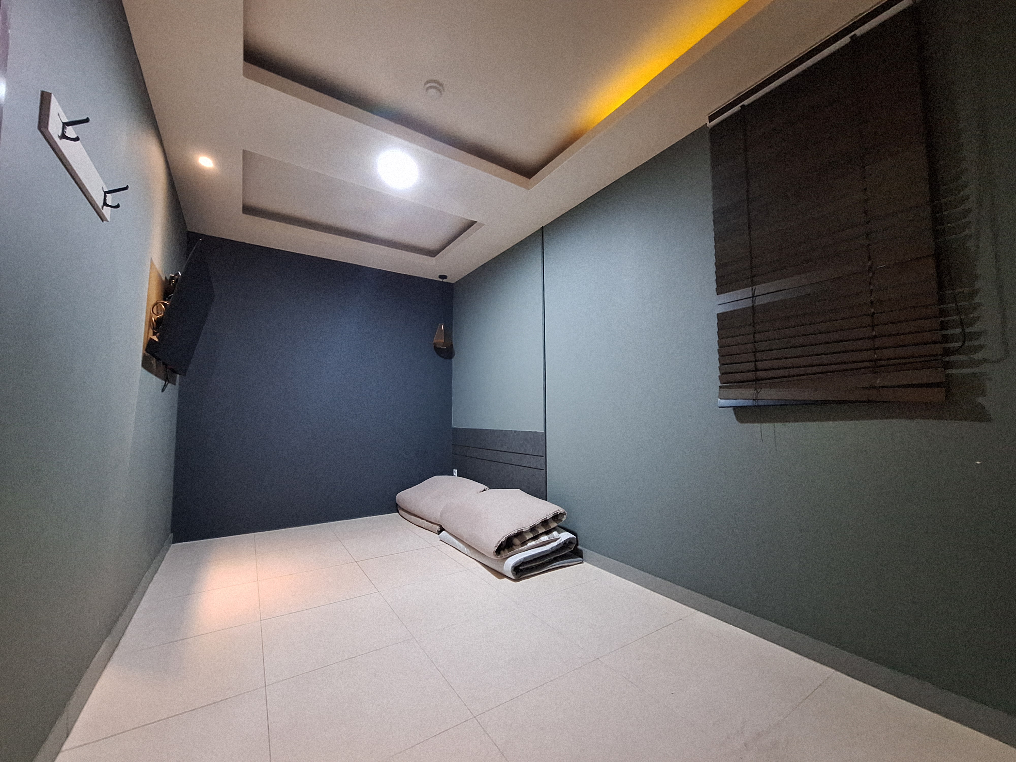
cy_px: 381
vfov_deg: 89.9
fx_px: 382
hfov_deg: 106.2
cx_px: 508
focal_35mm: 13
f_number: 2.2
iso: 640
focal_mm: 1.74
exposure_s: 1/20
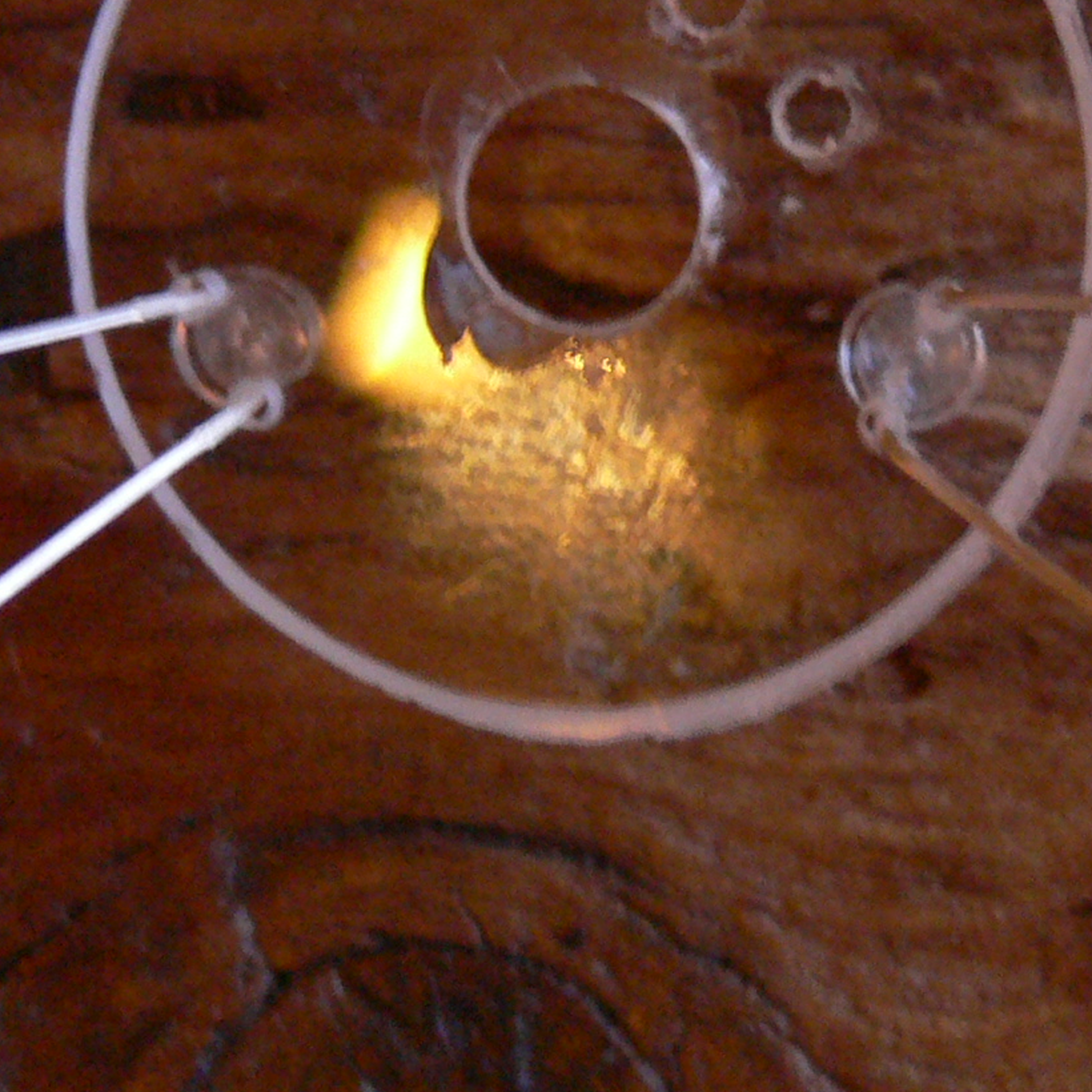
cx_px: 598
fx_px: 6103
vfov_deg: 10.2
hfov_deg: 10.2
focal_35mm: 171
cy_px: 89
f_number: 3.2
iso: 200
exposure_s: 1/4
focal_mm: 11.6
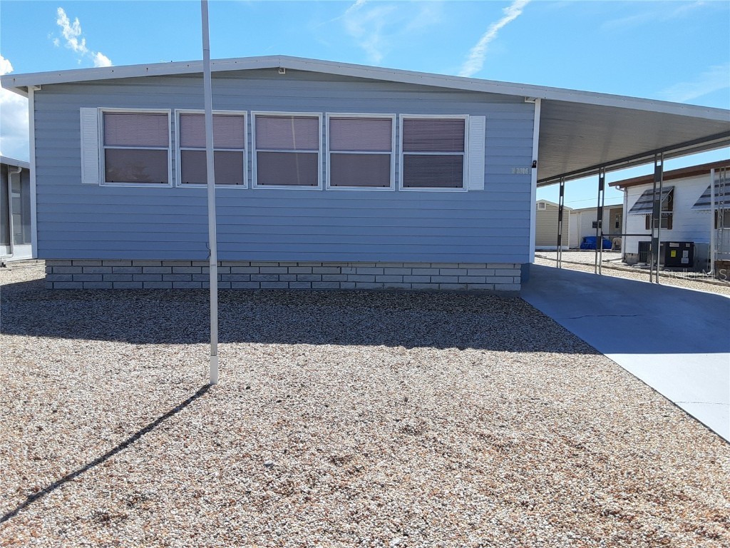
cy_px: 274
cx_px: 365
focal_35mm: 27
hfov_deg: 65.3
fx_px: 569
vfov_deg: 51.4
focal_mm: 2.91
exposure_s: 1/1992
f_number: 1.9
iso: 40
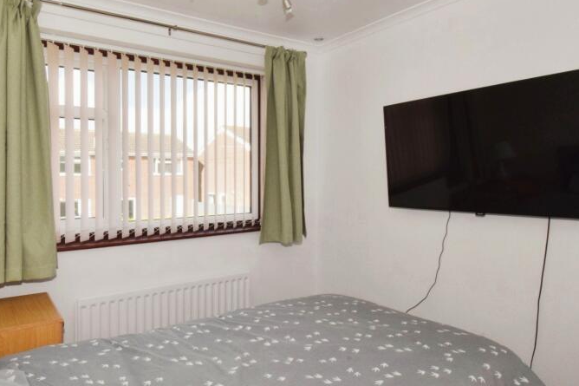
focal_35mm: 23
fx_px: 370
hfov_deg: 75.5
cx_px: 241
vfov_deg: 55.1
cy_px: 203
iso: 1000
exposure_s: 1/60
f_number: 22
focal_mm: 10
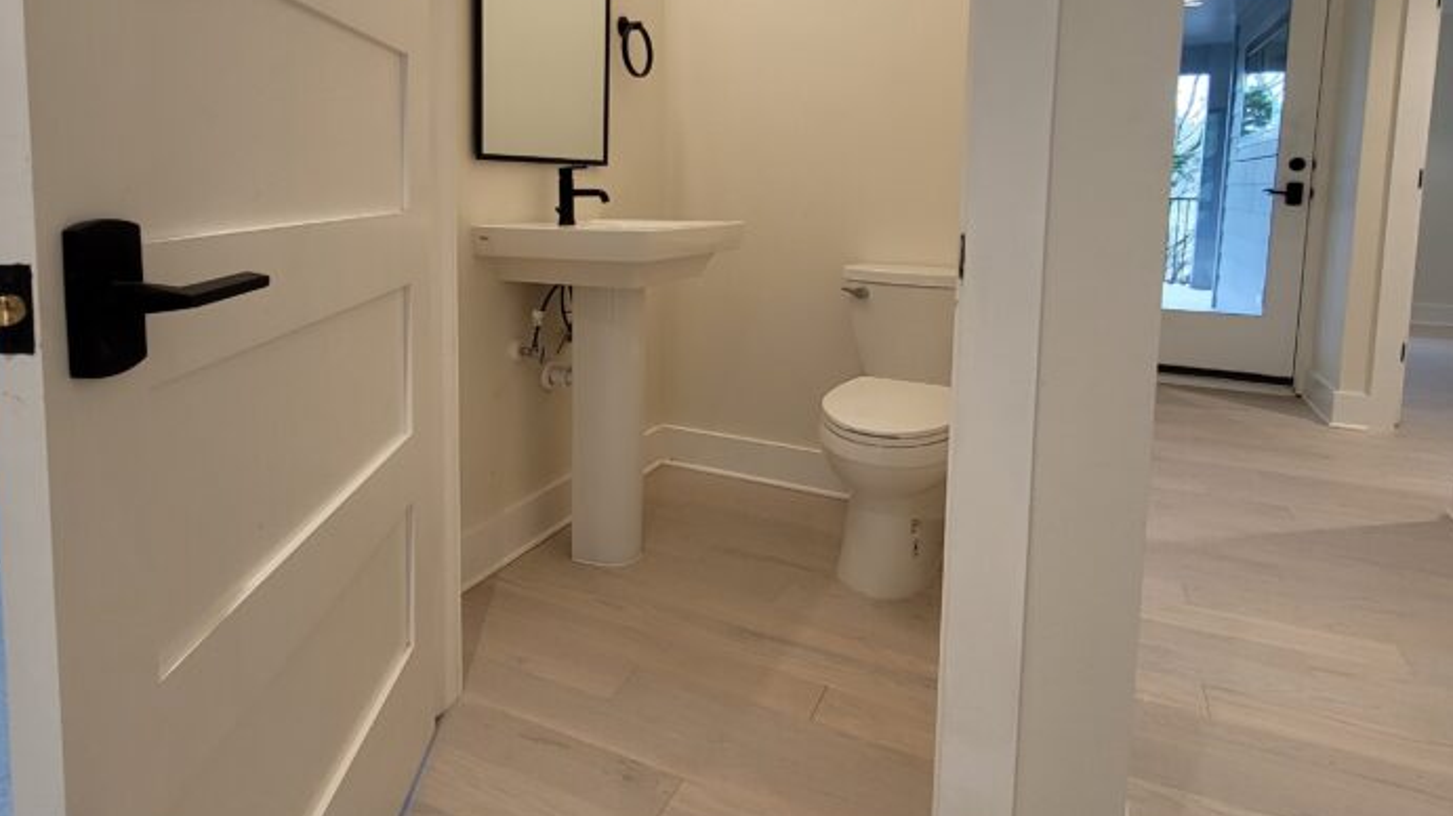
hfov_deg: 83.8
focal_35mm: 21
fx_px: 809
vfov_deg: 52.5
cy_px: 269
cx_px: 690
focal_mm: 1.74
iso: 80
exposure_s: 1/59
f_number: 2.2
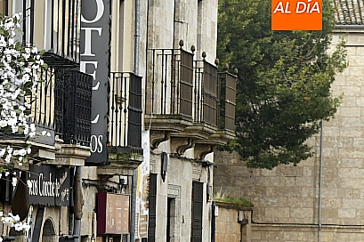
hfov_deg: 6.2
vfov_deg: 4.2
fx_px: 3324
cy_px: 281
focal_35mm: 329
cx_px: -137
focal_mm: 112
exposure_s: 1/160
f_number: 11
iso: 400
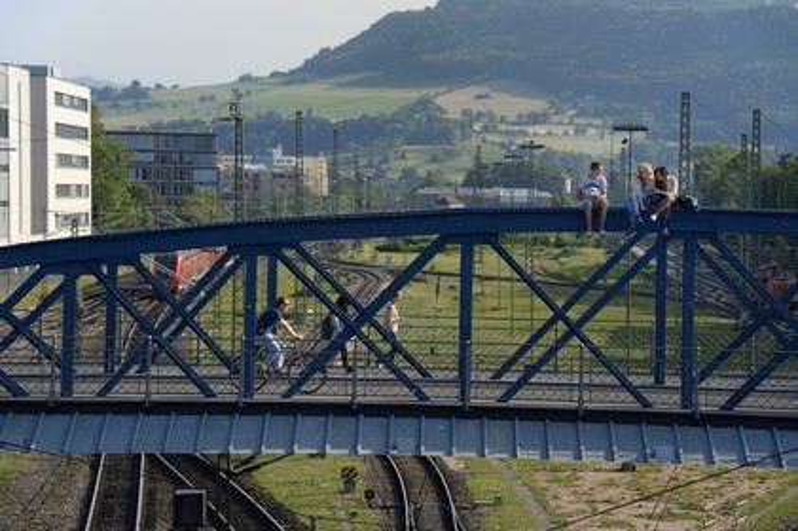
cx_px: 399
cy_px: 266
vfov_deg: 10.1
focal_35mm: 135
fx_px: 2990
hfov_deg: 15.2
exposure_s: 1/500
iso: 200
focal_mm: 135
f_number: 6.3
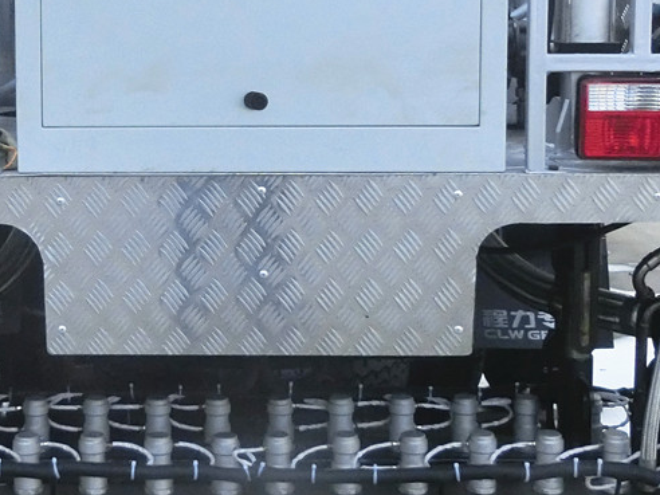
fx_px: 1163
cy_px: 93
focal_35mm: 61
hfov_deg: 31.4
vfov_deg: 23.6
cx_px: 220
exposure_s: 1/1000
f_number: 3.5
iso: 200
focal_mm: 4.5
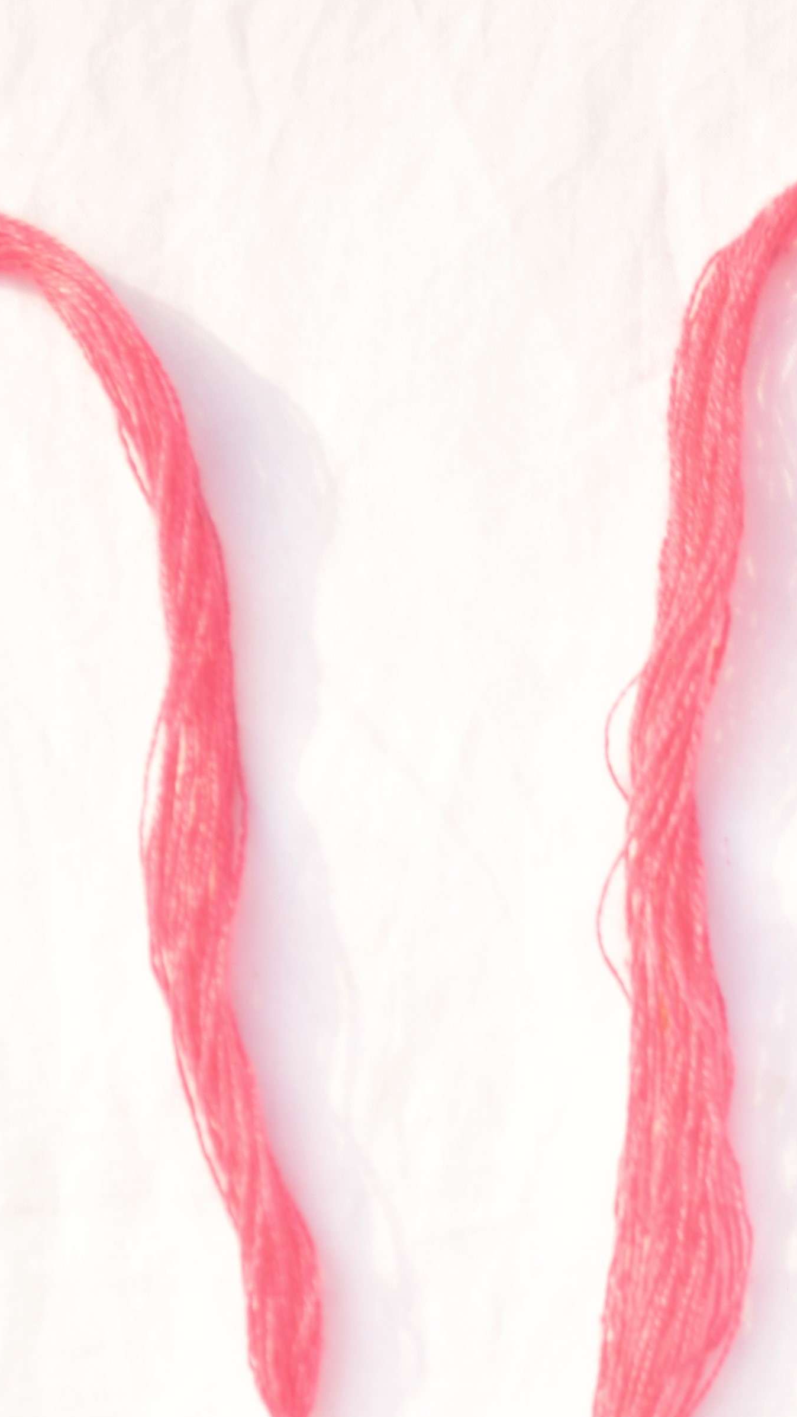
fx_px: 6839
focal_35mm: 182
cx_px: 500
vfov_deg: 11.7
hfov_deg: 6.7
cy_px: 1526
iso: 100
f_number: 5.3
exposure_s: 1/125
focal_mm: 48
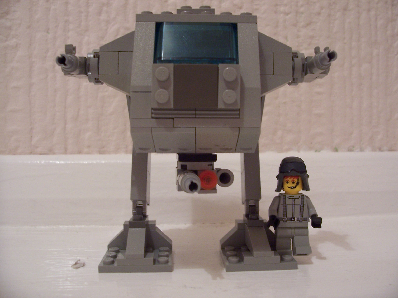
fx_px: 391
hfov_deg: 54.0
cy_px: 149
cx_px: 199
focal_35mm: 34
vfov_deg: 41.8
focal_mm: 5.6
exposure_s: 1/20
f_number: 2.7
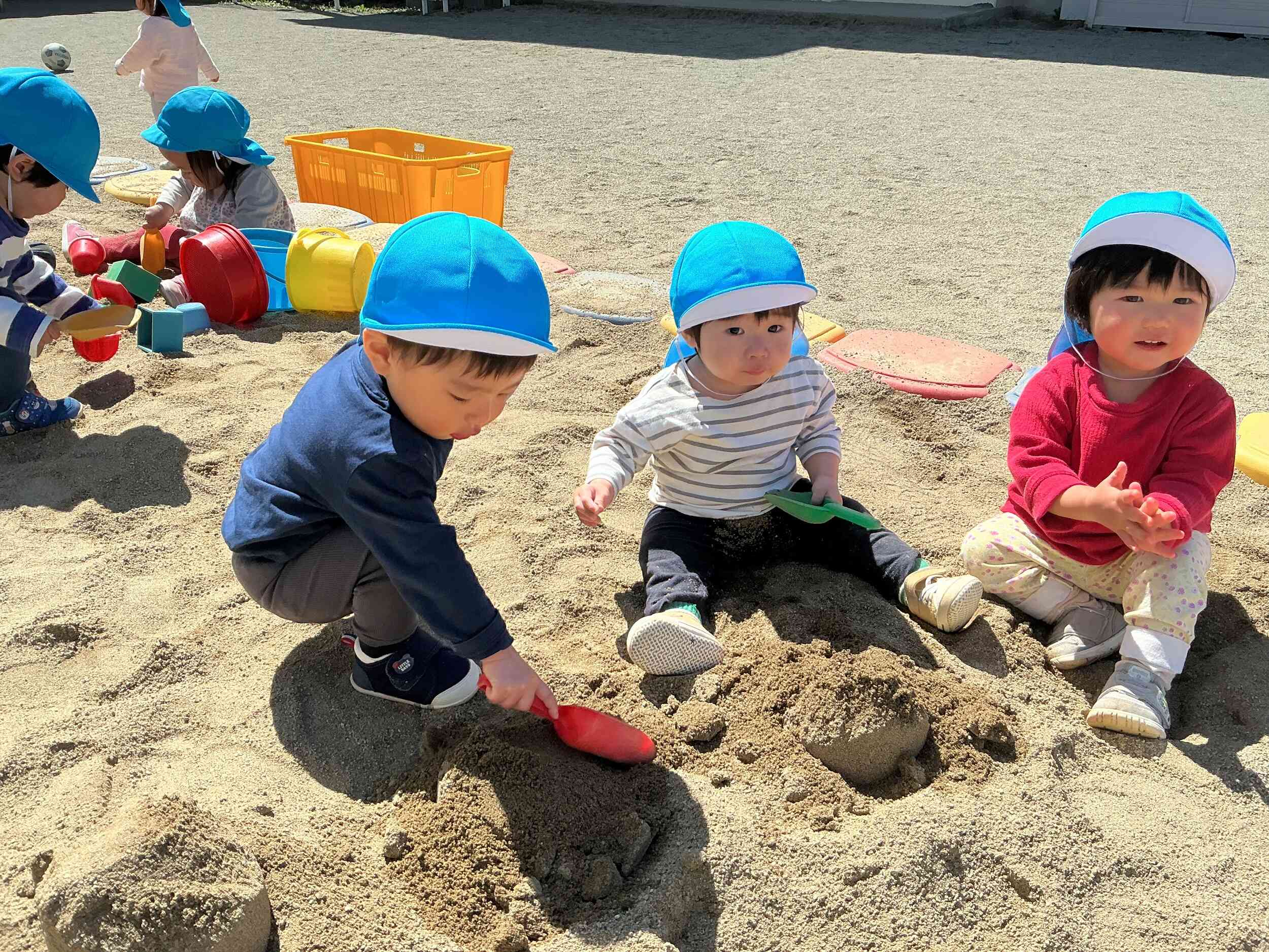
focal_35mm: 29
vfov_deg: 48.2
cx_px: 634
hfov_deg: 61.7
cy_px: 476
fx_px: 1063
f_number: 1.8
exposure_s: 1/1577
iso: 25
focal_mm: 3
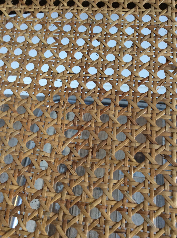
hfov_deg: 44.1
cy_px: 119
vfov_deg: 56.9
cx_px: 88
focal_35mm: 32
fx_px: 219
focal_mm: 3.3
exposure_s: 1/25
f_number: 2.4
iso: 80
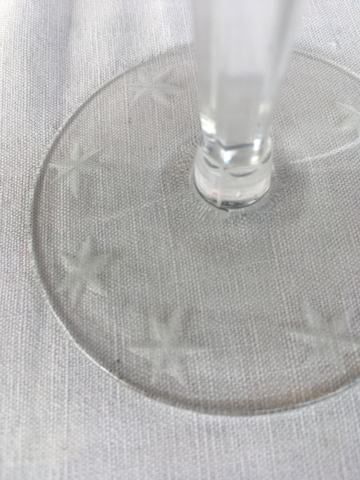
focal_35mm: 29
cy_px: 240
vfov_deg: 61.7
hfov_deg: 48.2
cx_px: 180
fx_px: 402
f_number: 2.2
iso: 25
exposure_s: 1/324
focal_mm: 4.15
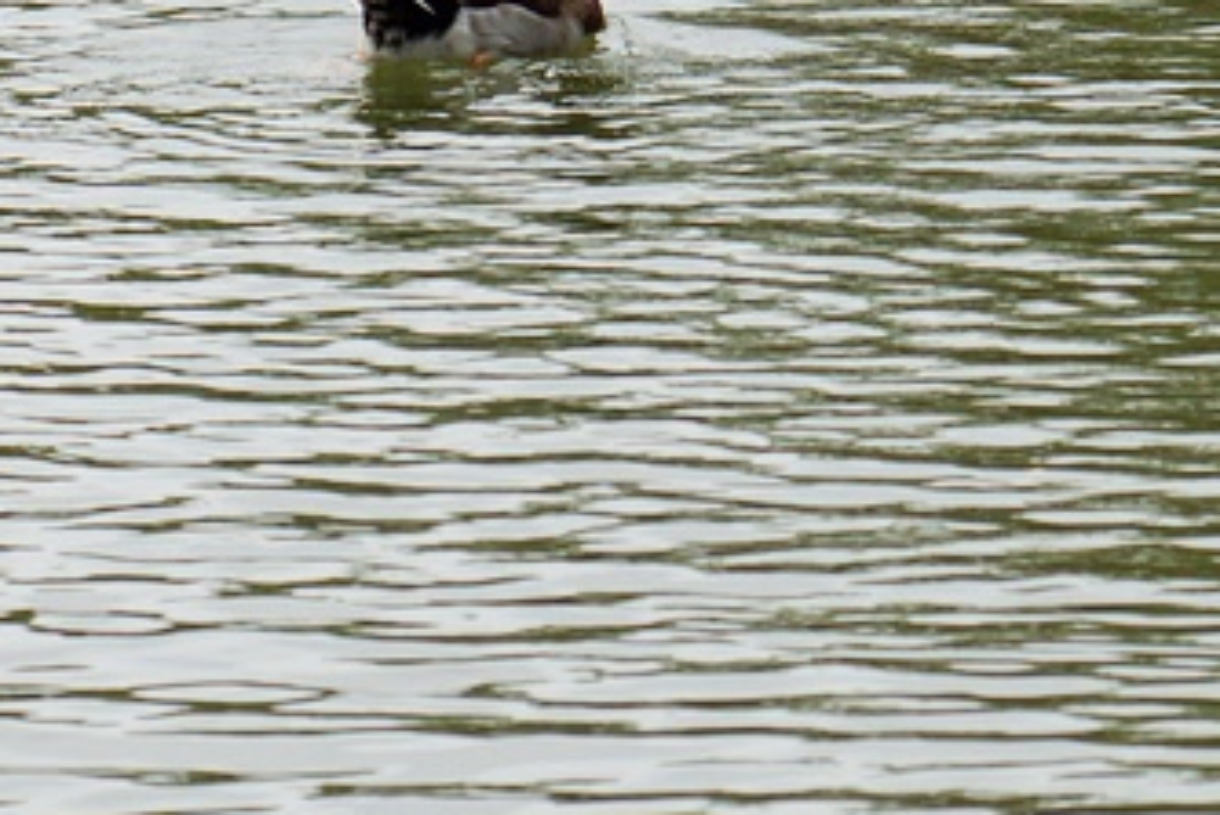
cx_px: 847
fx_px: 16359
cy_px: -38
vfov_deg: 2.9
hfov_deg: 4.3
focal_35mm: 483
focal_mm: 105
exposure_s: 1/250
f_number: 6.3
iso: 100
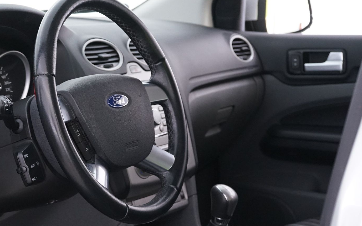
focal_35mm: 98
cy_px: 139
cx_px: 53
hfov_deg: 20.9
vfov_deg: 13.3
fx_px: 967
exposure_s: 1/8
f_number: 6.3
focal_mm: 53
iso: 2500
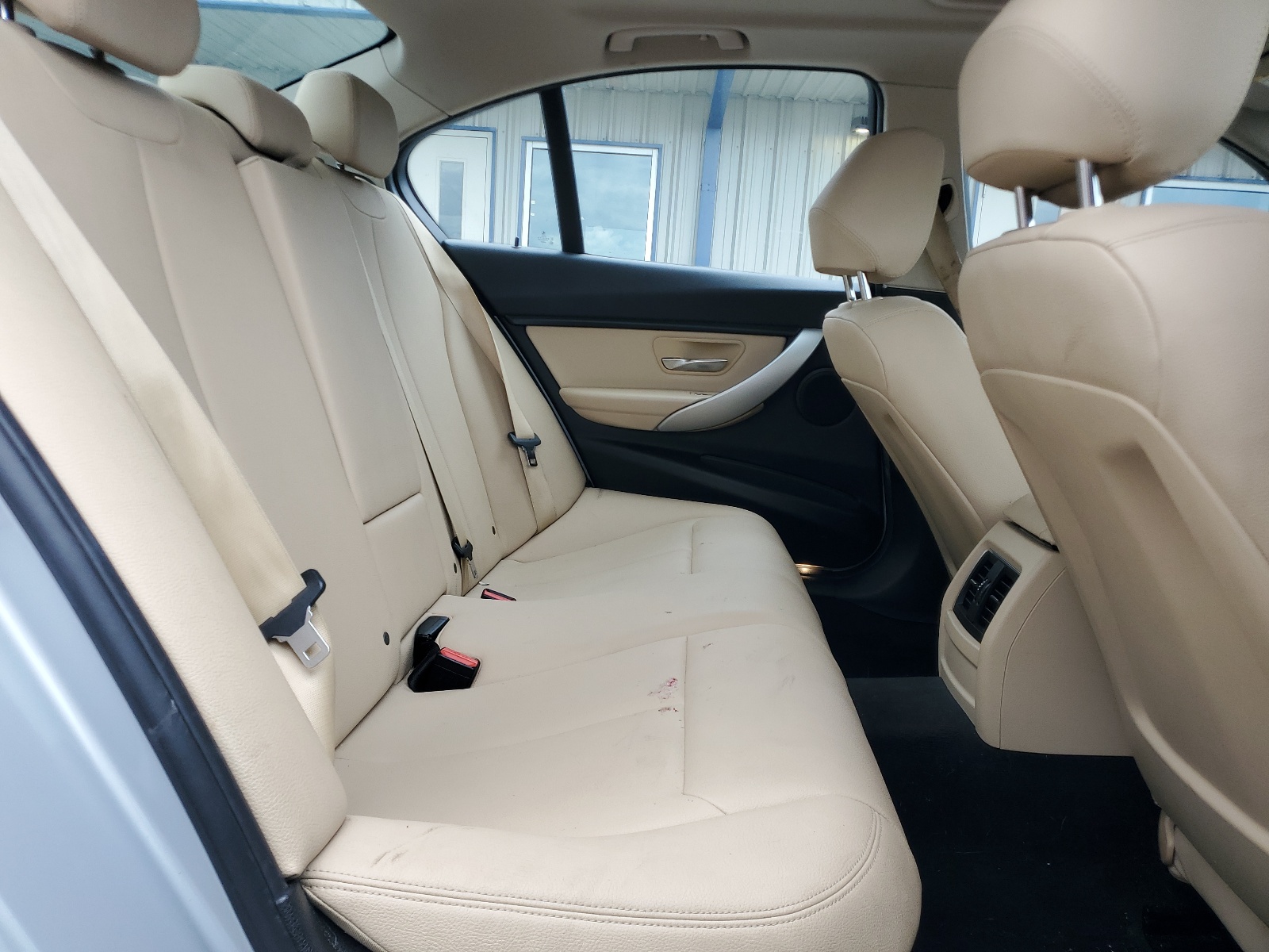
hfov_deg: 67.3
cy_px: 476
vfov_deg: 53.1
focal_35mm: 26
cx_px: 634
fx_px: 953
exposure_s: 1/476
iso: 50
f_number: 1.5
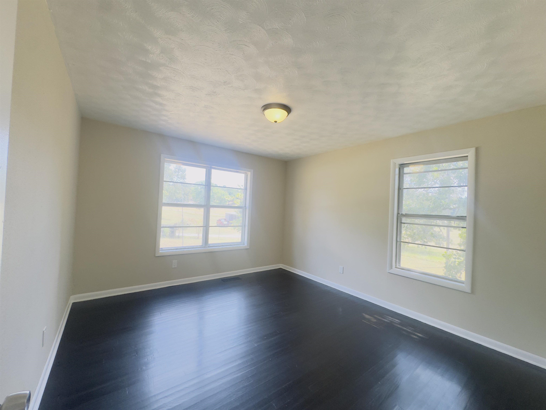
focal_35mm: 14
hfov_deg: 102.1
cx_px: 273
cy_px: 205
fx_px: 221
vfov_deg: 85.7
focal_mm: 2.22
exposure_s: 1/120
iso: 100
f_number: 2.2
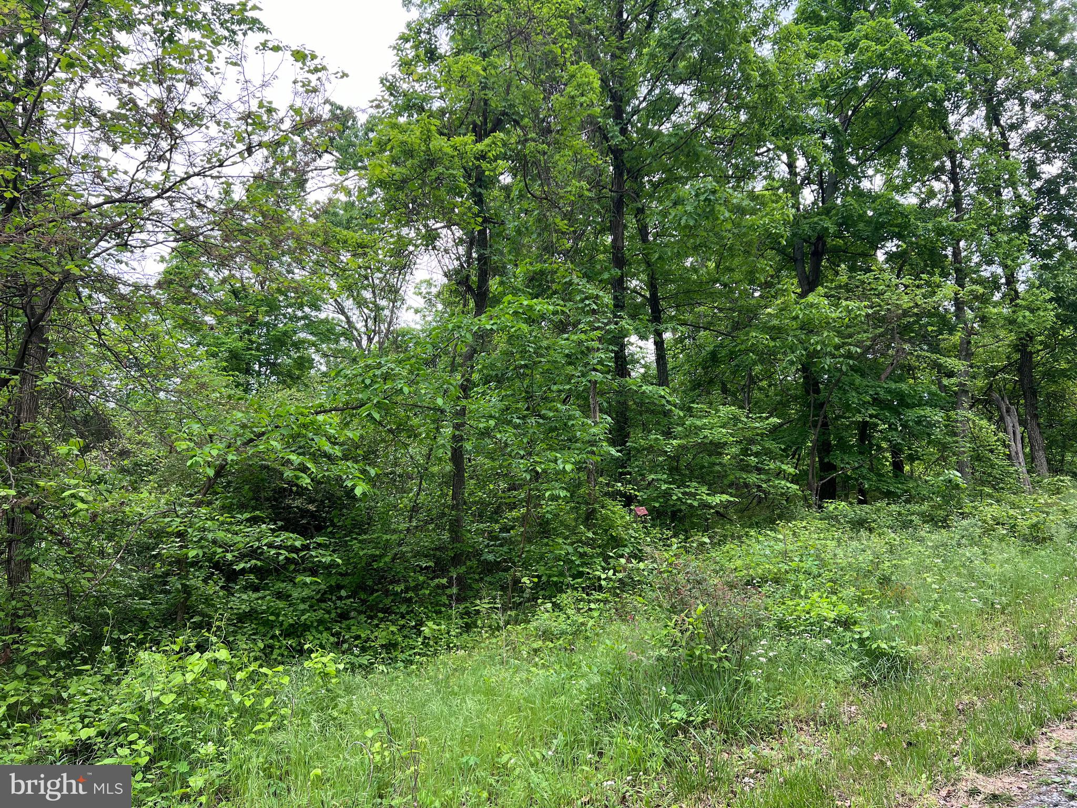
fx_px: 809
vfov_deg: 53.1
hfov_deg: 67.3
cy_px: 404
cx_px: 538
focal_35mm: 26
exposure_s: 1/389
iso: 50
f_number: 1.5
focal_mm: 5.7
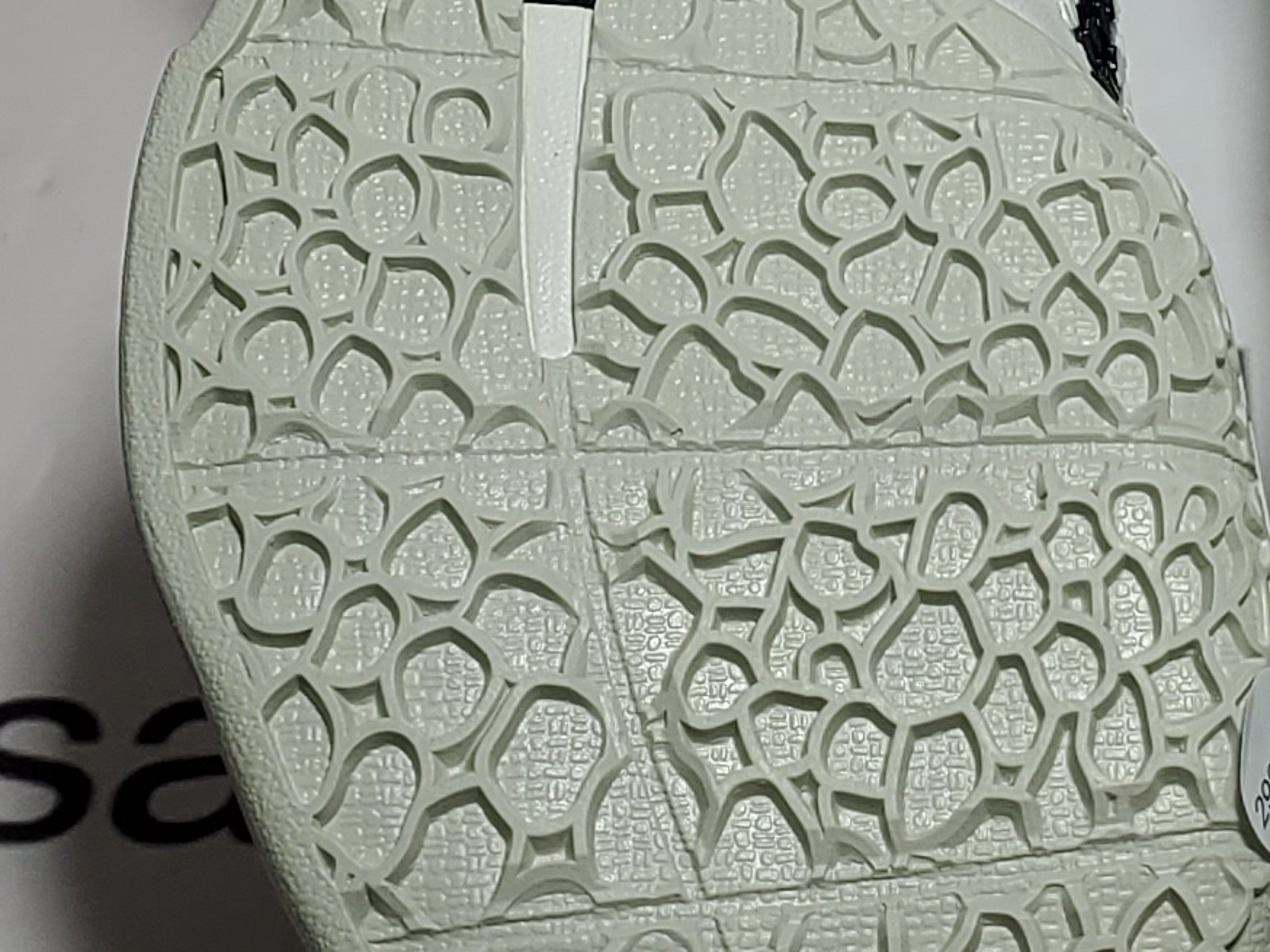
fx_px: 4401
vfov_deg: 11.9
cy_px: -360
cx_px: 1122
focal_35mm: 120
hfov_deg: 16.2
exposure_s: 1/807
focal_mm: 4.3
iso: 50
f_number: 1.5
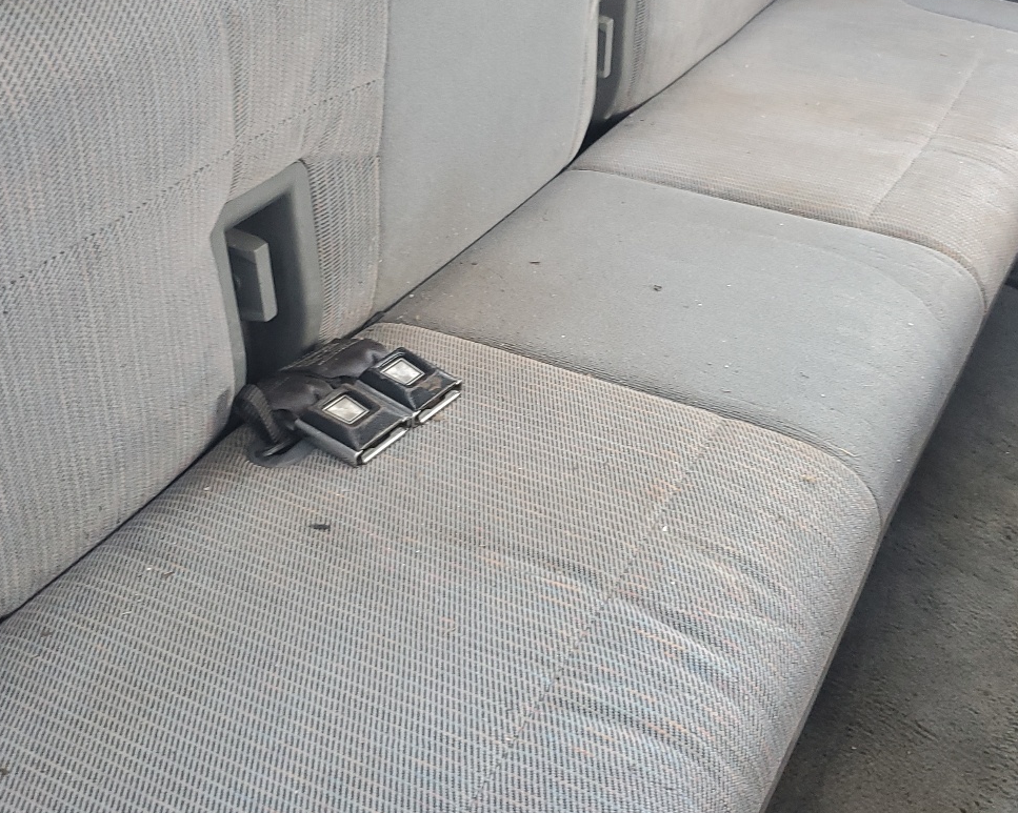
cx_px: 546
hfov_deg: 43.8
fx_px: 1265
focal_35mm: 42
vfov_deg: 35.6
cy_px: 382
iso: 89
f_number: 1.5
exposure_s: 1/60.2
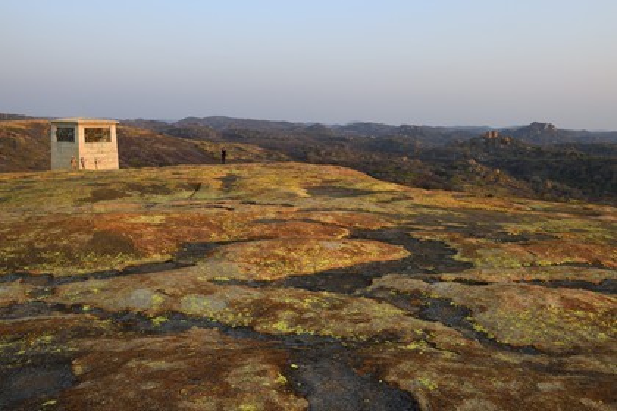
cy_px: 206
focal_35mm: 29
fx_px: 497
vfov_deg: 45.0
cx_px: 308
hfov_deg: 63.7
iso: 400
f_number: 9
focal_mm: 29
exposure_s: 1/200
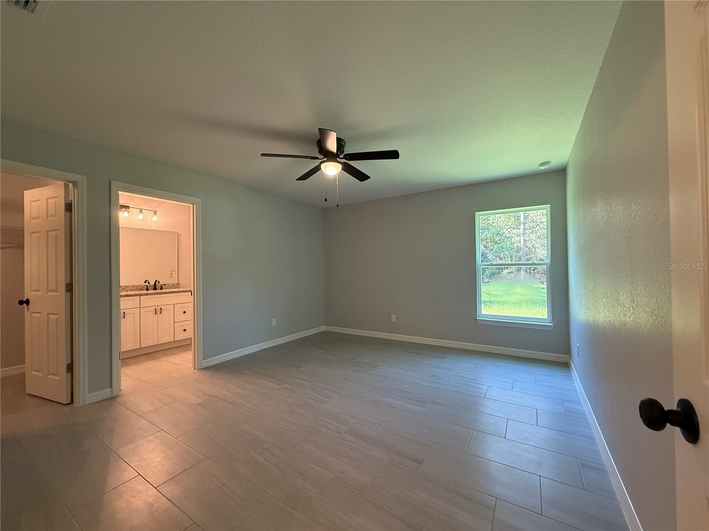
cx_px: 354
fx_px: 287
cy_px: 266
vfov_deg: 85.7
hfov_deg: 102.1
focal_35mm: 14
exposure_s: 1/120
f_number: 2.2
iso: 500
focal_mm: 2.22
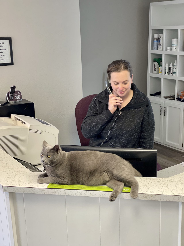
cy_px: 123
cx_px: 92
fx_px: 369
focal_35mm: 52
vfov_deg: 36.8
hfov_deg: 28.0
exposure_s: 1/60
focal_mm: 6
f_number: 2
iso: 160
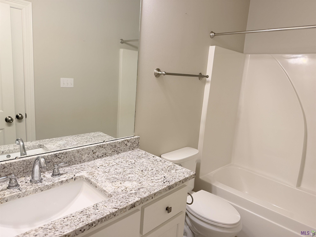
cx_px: 158
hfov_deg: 71.6
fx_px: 219
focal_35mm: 24
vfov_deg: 56.8
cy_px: 118
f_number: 1.78
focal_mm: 6.76
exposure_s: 1/120
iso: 160
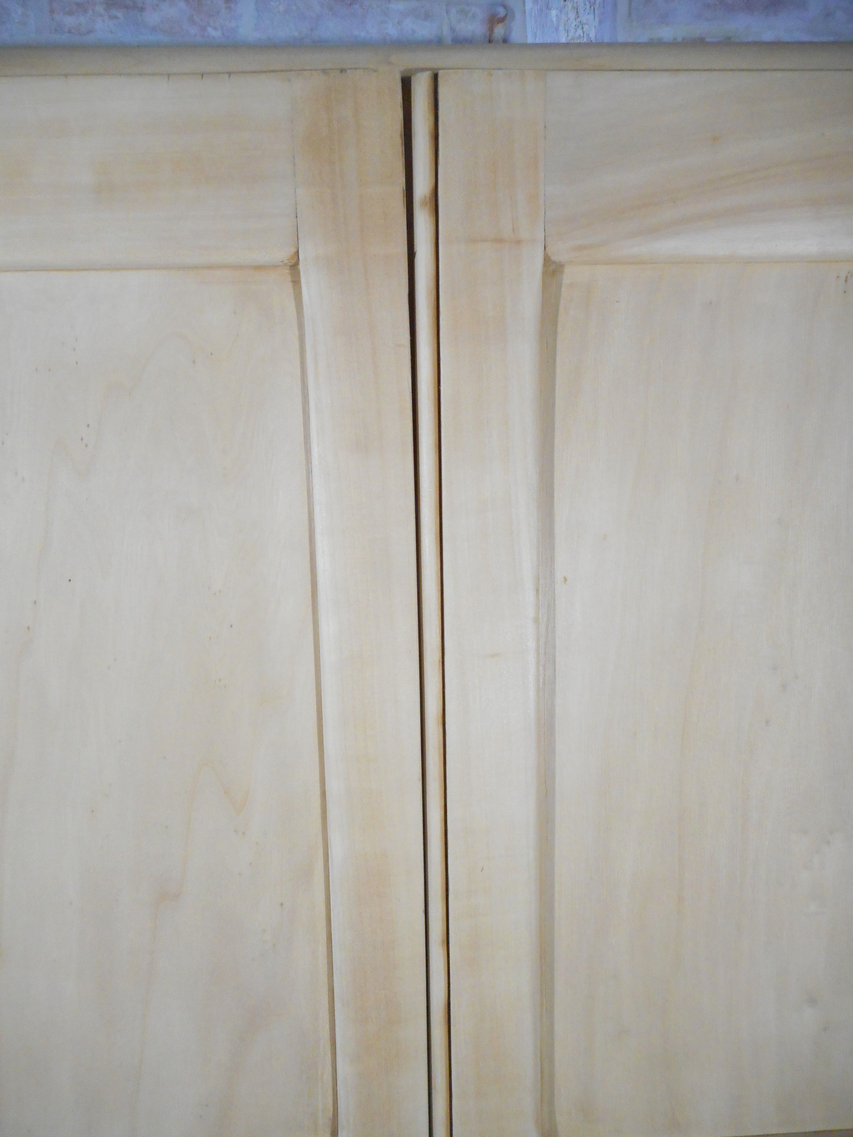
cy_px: 568
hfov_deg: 54.9
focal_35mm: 25
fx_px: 821
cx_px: 426
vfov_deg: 69.4
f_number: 3.7
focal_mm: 4.5
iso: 400
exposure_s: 1/30
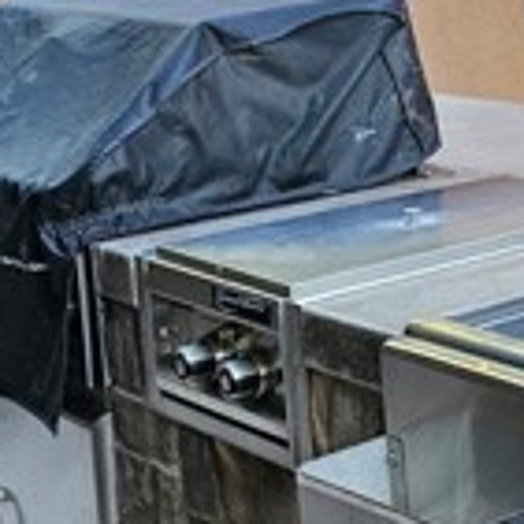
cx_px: 989
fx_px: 1576
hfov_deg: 15.7
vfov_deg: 18.5
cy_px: 26
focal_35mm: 92
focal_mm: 5.4
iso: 250
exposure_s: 1/120
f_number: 1.8
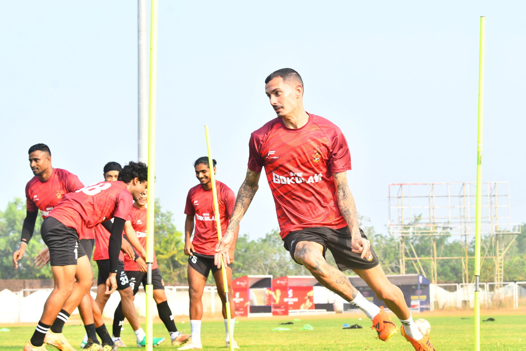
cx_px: 263
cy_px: 176
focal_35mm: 105
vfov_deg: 13.0
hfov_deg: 19.5
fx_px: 1534
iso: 500
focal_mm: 70
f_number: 7.1
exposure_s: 1/500
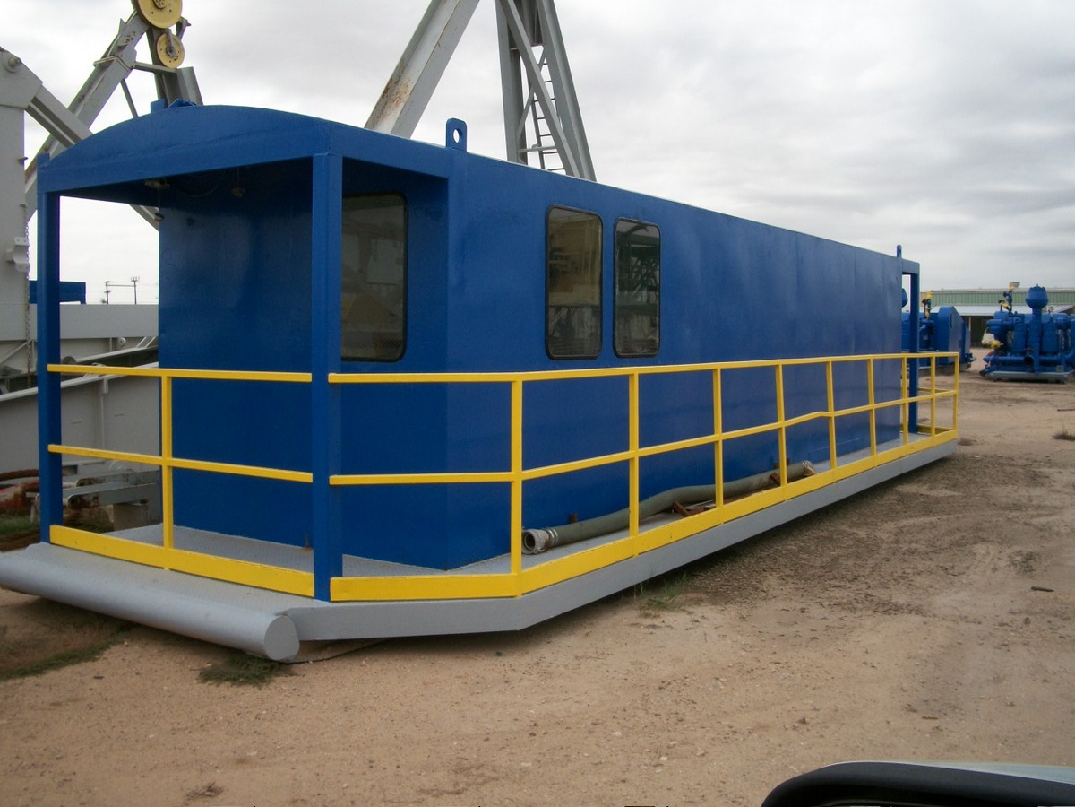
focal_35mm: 35
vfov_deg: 40.7
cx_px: 538
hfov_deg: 52.6
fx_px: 1087
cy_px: 404
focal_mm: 6.3
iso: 80
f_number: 5.6
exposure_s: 1/400
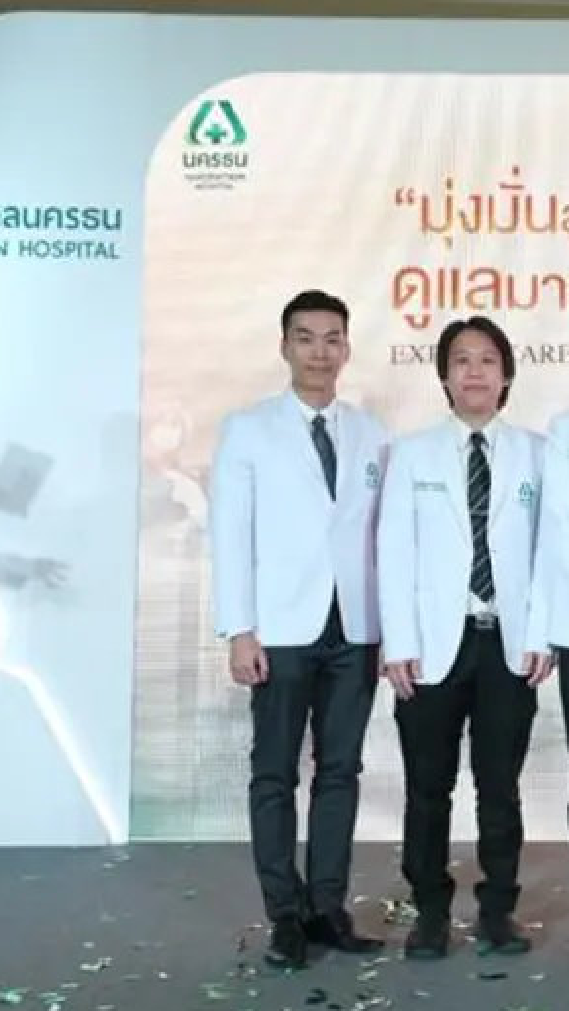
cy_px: 508
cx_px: 634
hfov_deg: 24.2
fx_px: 1233
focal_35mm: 46
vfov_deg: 44.6
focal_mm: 19.6
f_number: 4
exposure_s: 1/250
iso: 1000
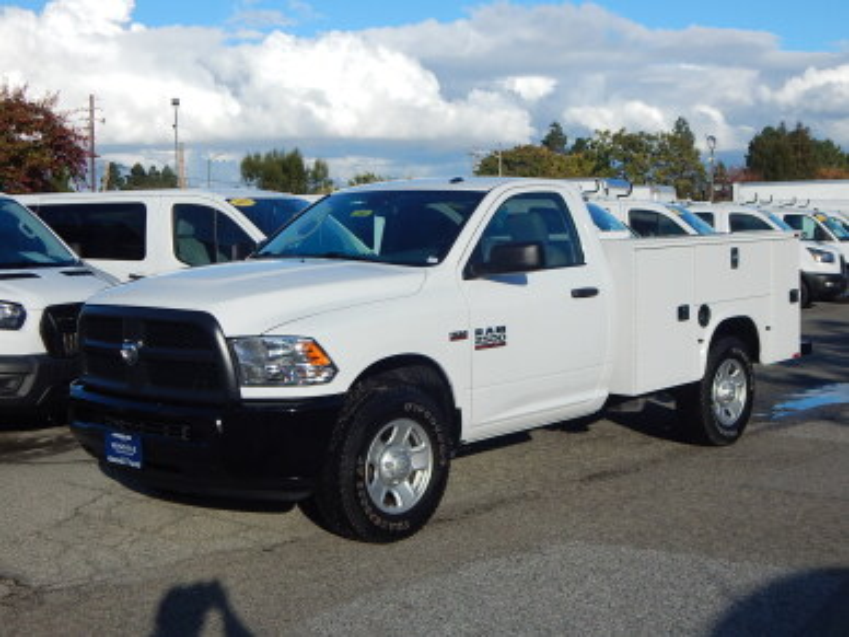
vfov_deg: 30.3
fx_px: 1177
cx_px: 424
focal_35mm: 48
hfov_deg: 39.7
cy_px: 318
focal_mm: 8.6
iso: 125
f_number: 7.4
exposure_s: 1/640
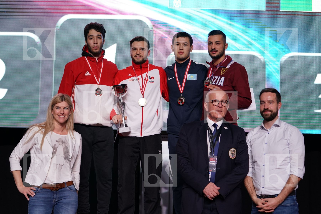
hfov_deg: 23.6
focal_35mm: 86
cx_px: 160
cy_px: 107
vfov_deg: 15.9
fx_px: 767
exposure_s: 1/250
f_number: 2.8
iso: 1600
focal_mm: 86
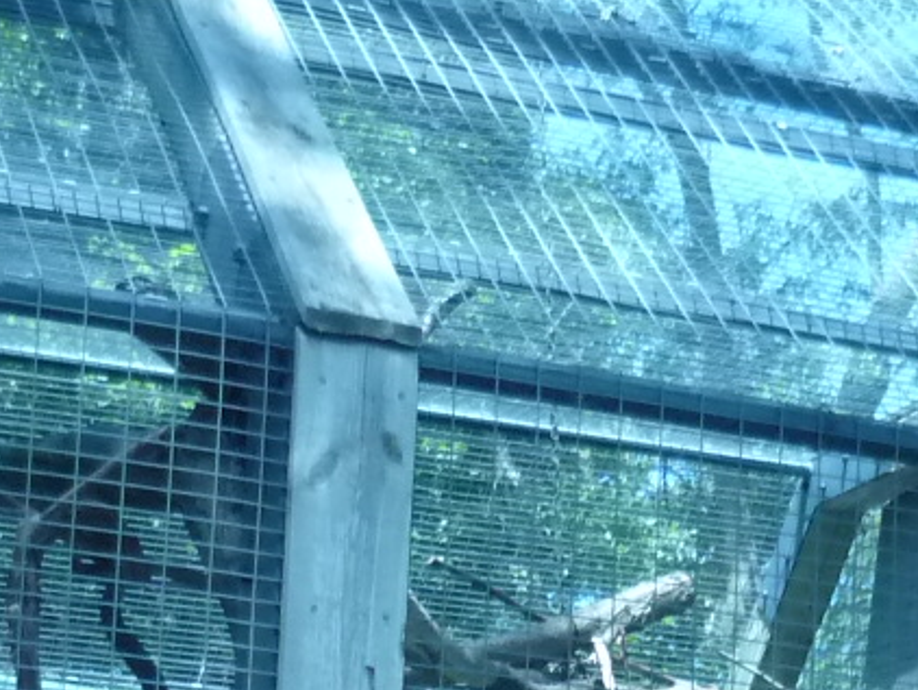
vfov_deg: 11.5
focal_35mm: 125
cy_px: 971
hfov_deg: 15.8
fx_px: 3317
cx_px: 522
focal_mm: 5.5
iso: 400
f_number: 8
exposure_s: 1/160
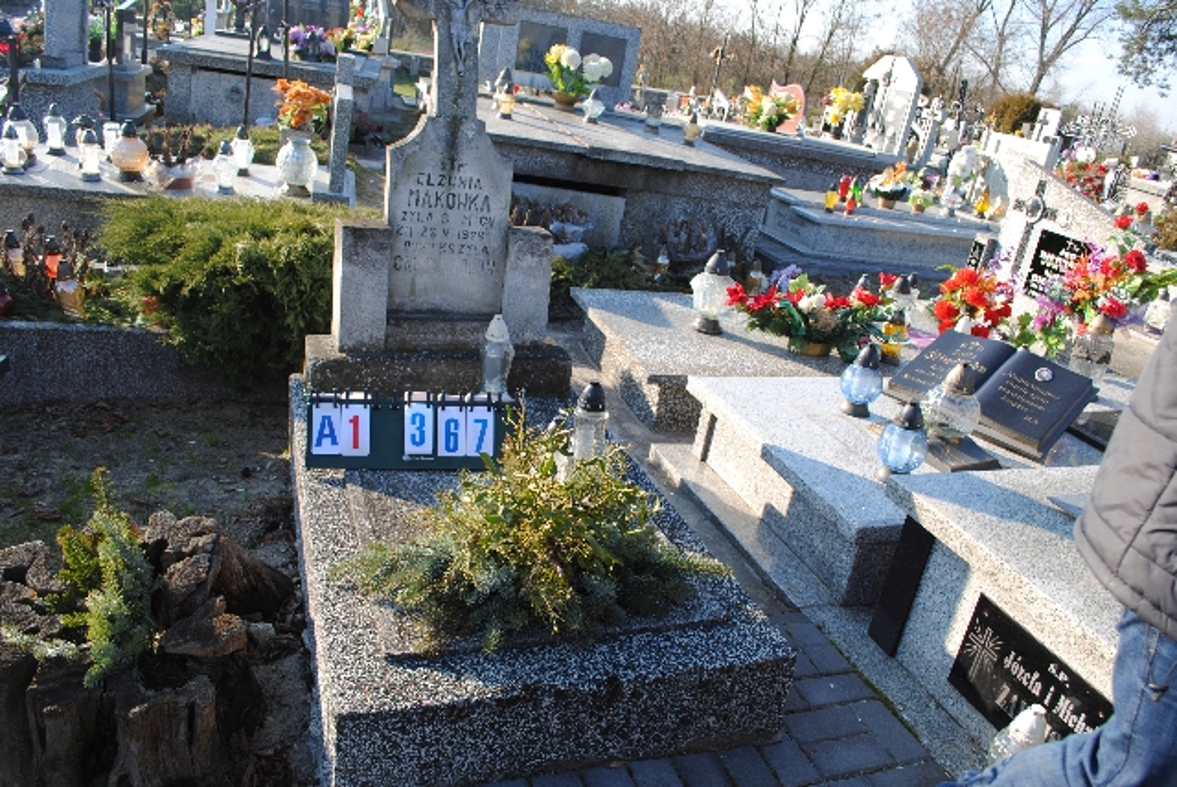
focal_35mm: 27
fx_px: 884
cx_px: 588
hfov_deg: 67.3
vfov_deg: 48.0
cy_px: 394
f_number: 5.6
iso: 100
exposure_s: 1/125
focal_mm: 18
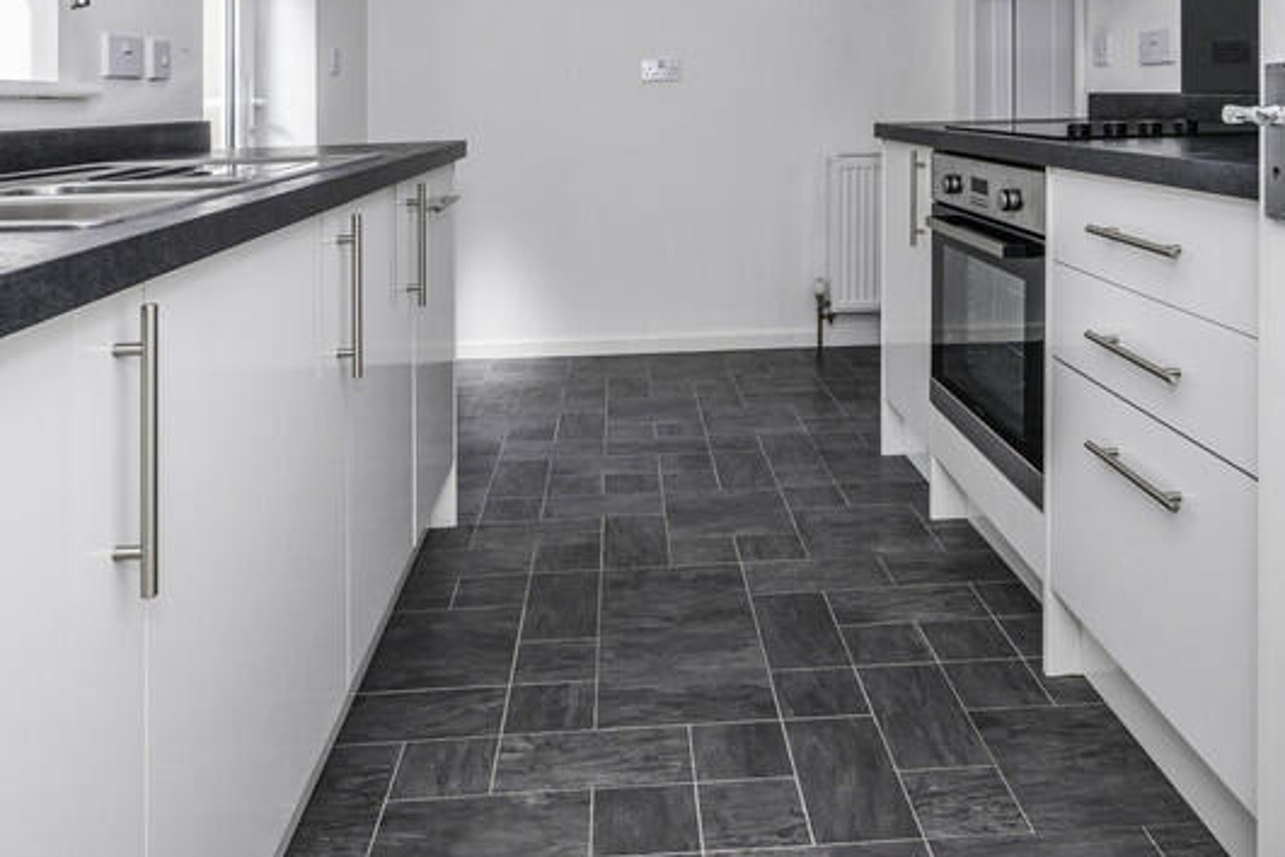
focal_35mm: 27
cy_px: 62
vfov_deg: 43.2
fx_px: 964
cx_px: 639
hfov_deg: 67.4
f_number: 7.1
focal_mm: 14
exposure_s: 1/125
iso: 320
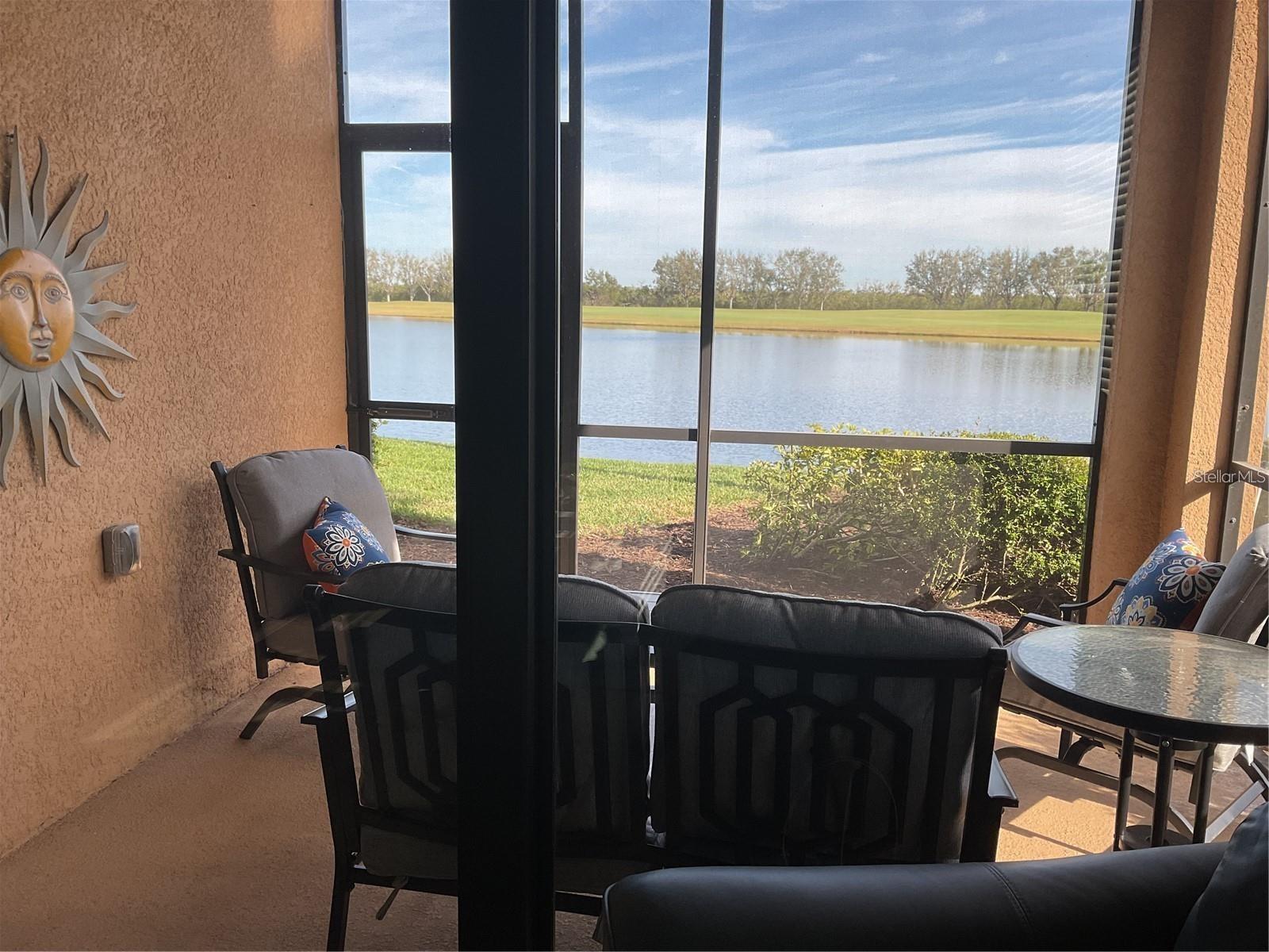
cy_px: 476
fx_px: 1063
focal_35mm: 29
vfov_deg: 48.2
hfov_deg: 61.7
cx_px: 634
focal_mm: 3
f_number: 1.8
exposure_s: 1/314
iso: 16
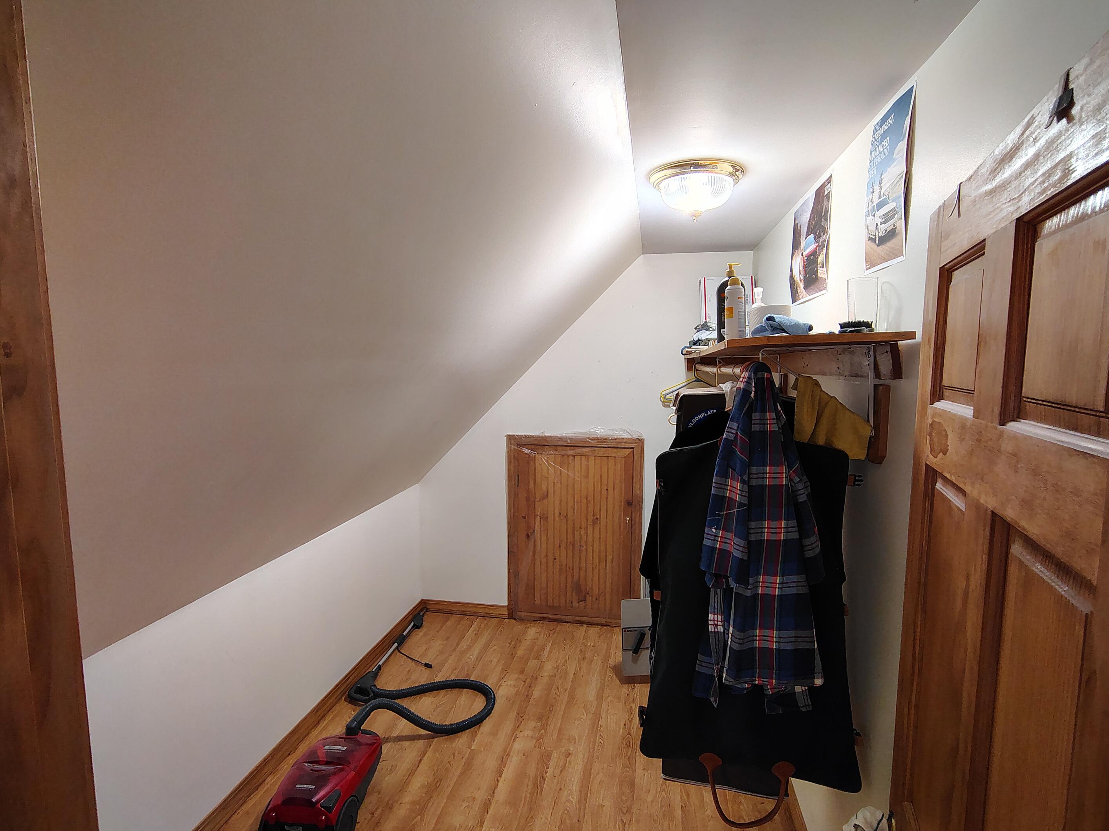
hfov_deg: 91.0
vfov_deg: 74.7
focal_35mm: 17
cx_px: 570
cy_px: 414
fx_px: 545
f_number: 2.2
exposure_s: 1/30
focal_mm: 2.13
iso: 395
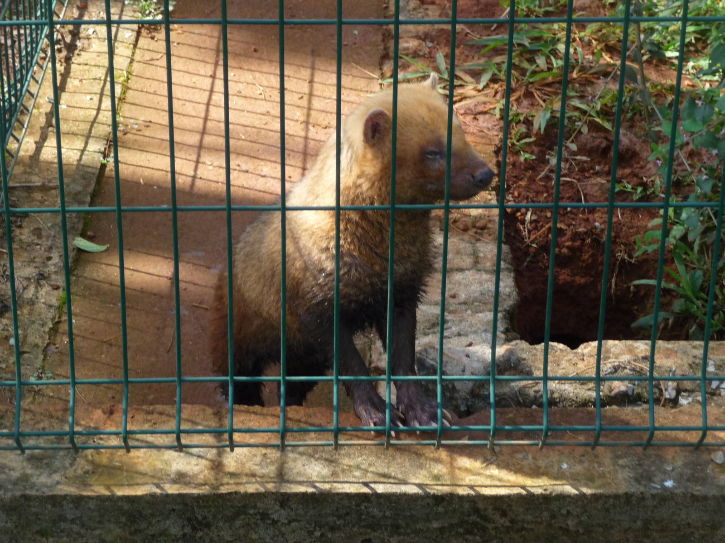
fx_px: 2157
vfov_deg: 14.4
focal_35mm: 103
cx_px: 362
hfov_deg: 19.1
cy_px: 272
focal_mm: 17.5
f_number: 4.7
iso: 200
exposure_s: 1/200
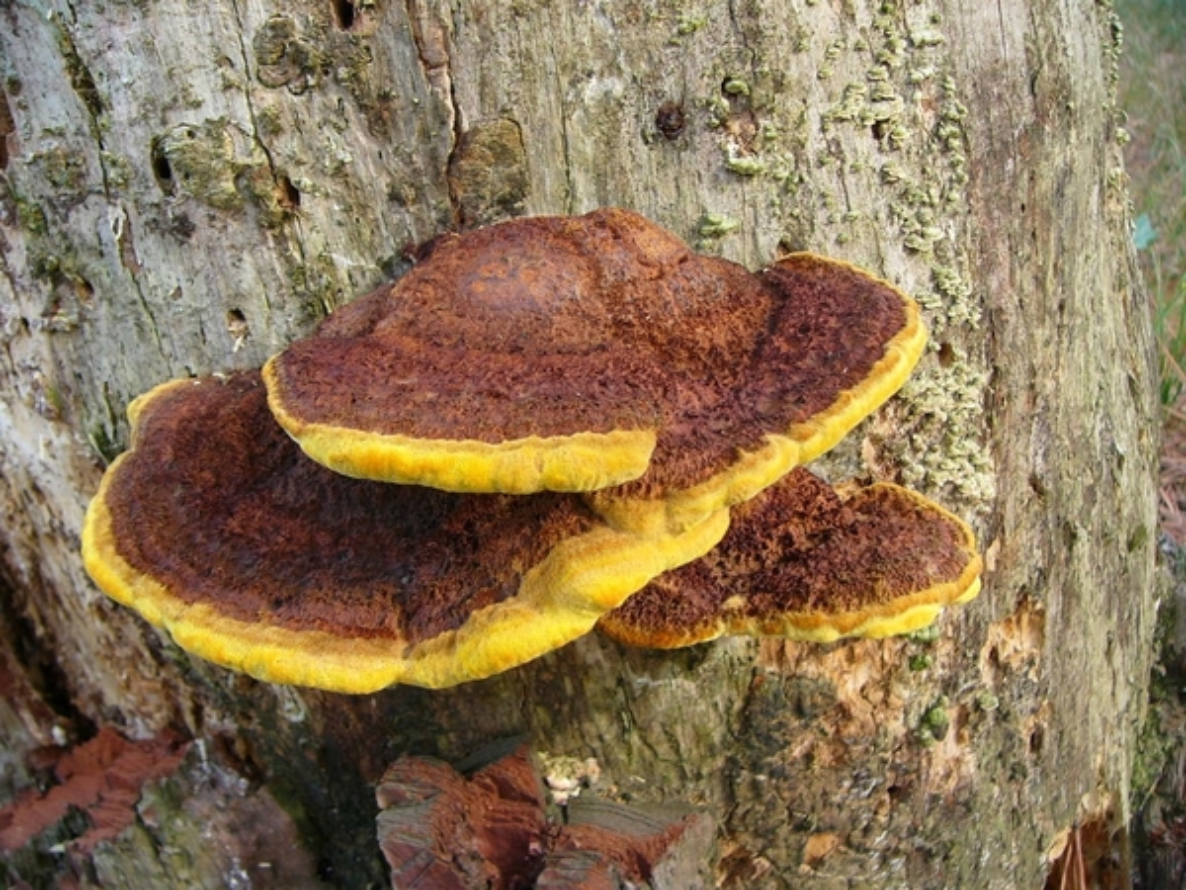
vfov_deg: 39.7
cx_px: 593
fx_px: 1233
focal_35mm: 36
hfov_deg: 51.4
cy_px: 445
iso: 50
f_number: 2.8
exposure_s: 1/60
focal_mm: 6
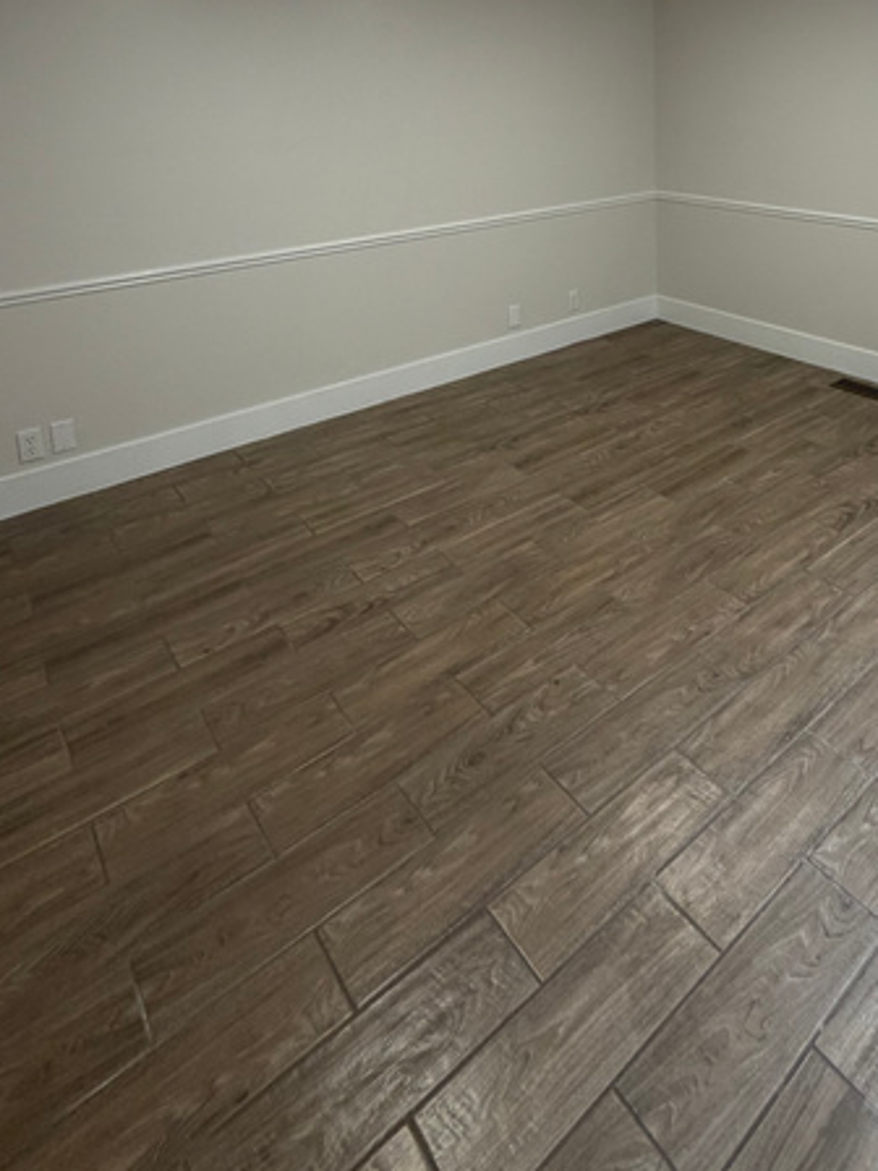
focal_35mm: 24
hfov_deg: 54.8
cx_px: 630
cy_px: 204
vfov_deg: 64.1
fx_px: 812
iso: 160
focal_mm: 2.22
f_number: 2.2
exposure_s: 1/120
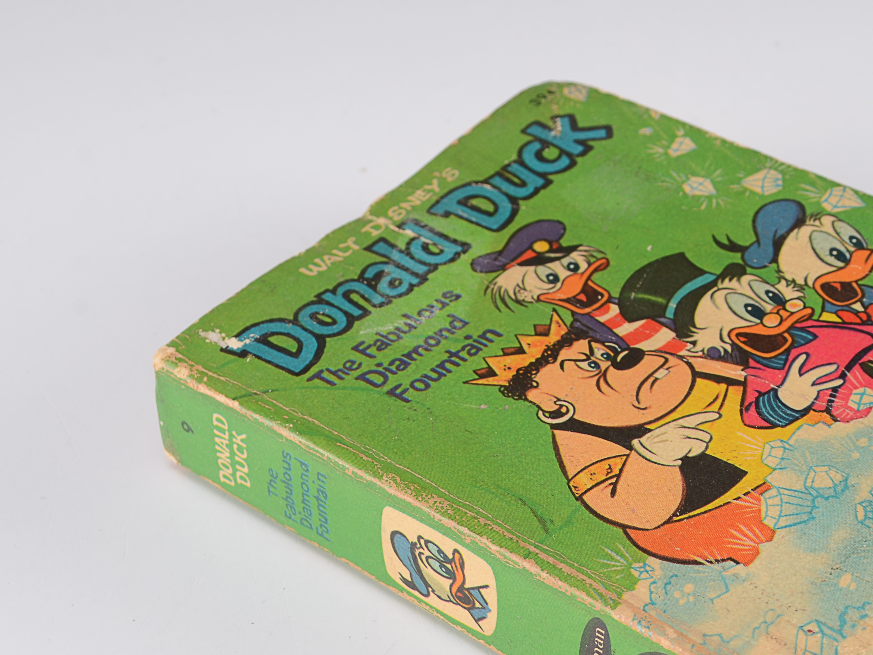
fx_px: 1892
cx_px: 670
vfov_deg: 19.6
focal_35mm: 75
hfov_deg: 25.6
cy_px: 442
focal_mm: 32
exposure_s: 1/80
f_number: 9
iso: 100
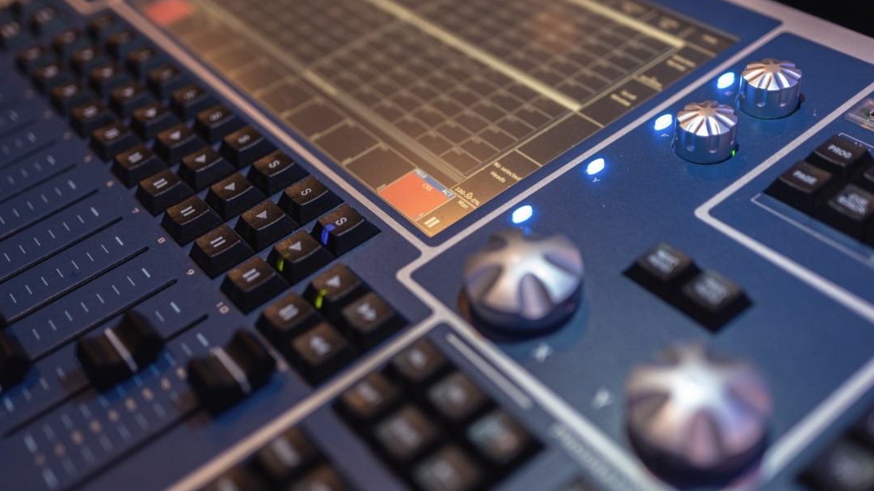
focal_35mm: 37
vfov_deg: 31.9
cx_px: 438
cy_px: 287
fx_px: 857
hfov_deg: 54.0
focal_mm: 35
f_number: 1.8
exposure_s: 1/40
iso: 200
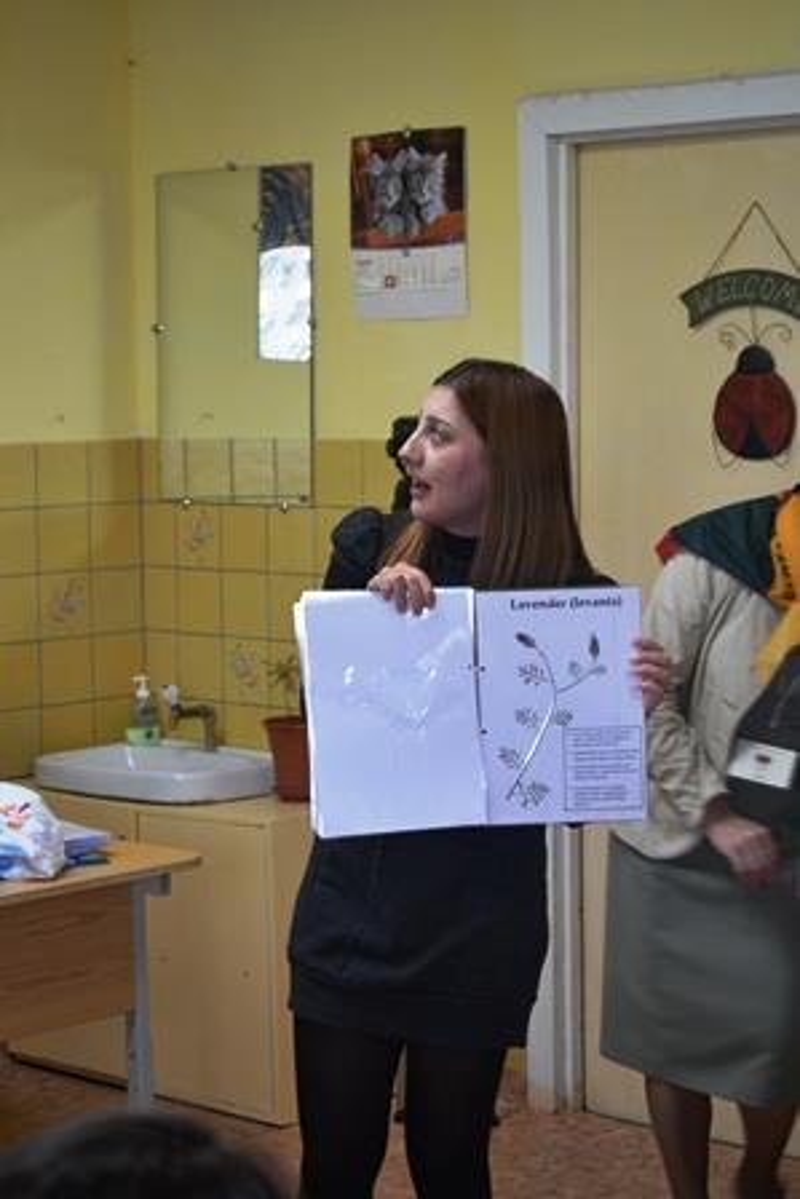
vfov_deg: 24.6
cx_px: 400
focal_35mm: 82
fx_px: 2748
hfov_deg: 16.6
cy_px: 600
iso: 400
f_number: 5.6
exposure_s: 1/20
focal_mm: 55
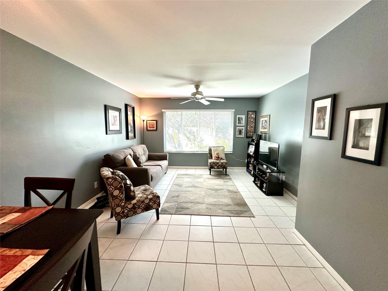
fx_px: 157
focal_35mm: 14
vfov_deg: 85.7
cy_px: 146
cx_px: 194
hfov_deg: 102.1
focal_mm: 2.22
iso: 200
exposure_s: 1/120
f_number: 2.2
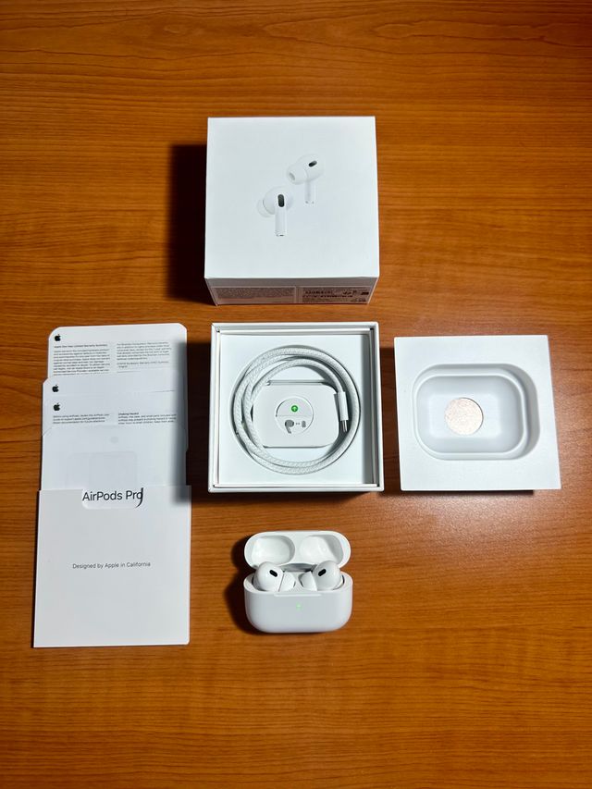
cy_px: 394
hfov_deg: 56.8
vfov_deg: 71.6
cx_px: 296
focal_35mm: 24
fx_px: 547
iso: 64
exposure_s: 1/100
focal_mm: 6.86
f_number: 1.78
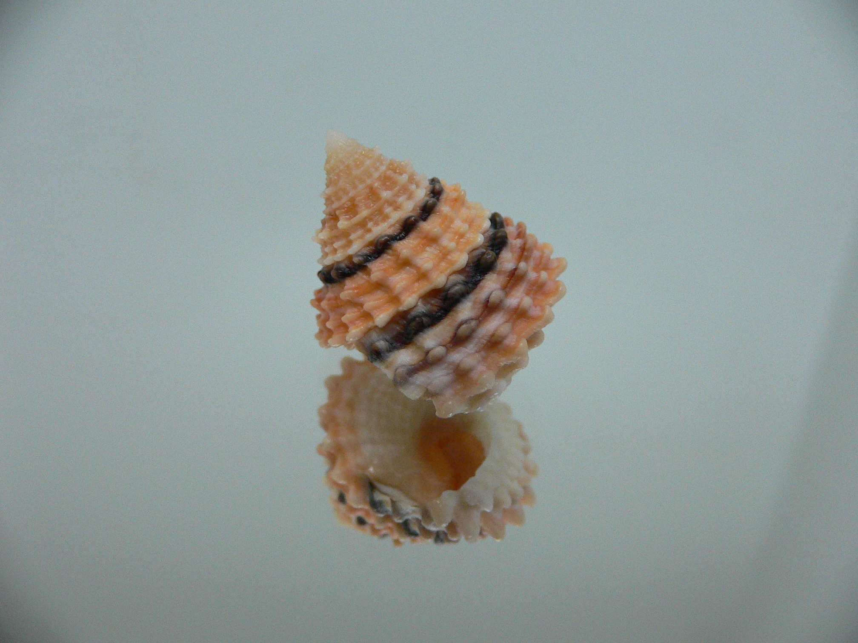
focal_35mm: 35
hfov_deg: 52.6
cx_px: 429
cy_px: 322
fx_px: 868
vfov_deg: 40.7
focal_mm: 4.6
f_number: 2.8
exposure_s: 1/60
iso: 200
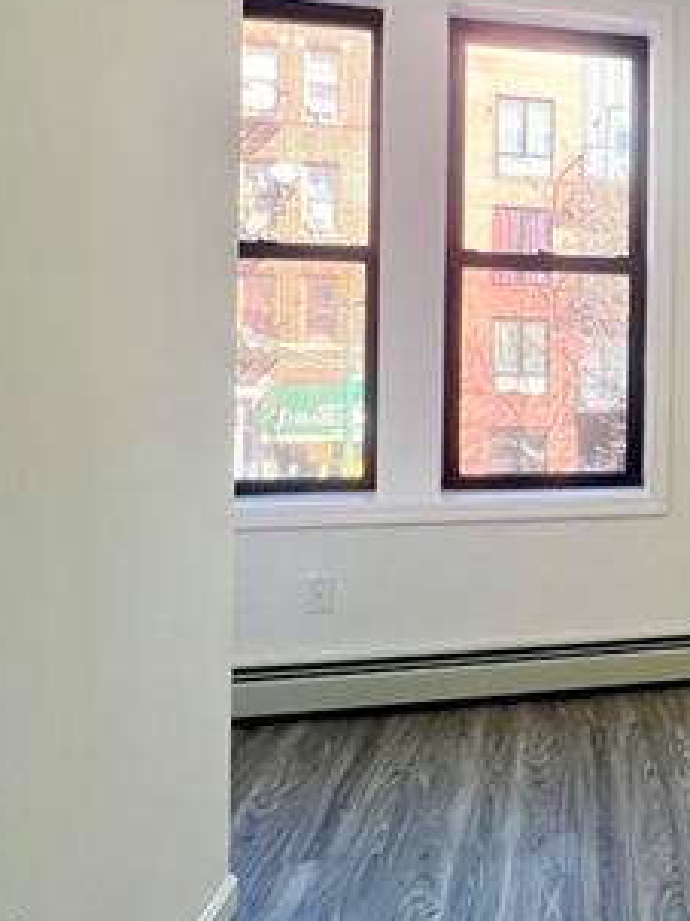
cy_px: 347
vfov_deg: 54.8
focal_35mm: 33
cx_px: 809
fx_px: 878
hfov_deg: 35.0
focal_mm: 1.57
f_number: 1.8
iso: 40
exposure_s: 1/120
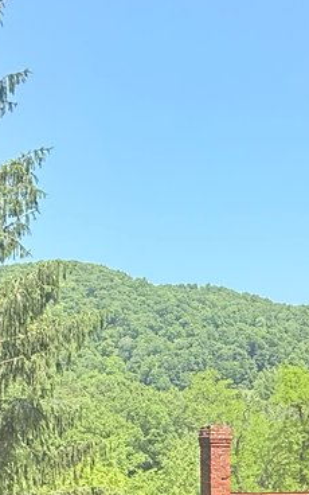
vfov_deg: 30.3
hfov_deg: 21.3
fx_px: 822
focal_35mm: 61
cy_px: 535
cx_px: 181
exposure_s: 1/888
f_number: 2.2
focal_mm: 2.22
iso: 50
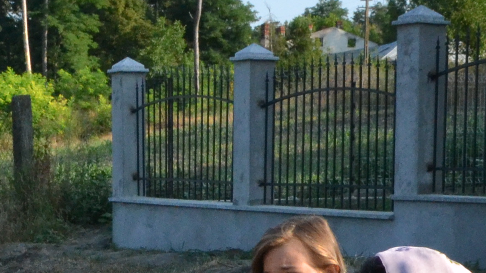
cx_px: 154
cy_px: 470
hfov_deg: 19.2
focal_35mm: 111
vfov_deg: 10.4
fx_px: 1430
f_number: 13
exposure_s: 1/640
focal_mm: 18
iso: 1600
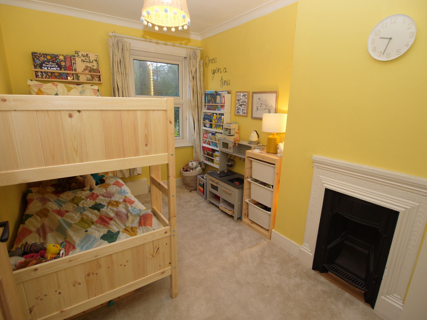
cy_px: 160
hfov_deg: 87.8
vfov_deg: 71.6
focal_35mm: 18
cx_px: 214
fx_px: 222
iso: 100
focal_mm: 9
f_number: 4
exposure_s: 1/60
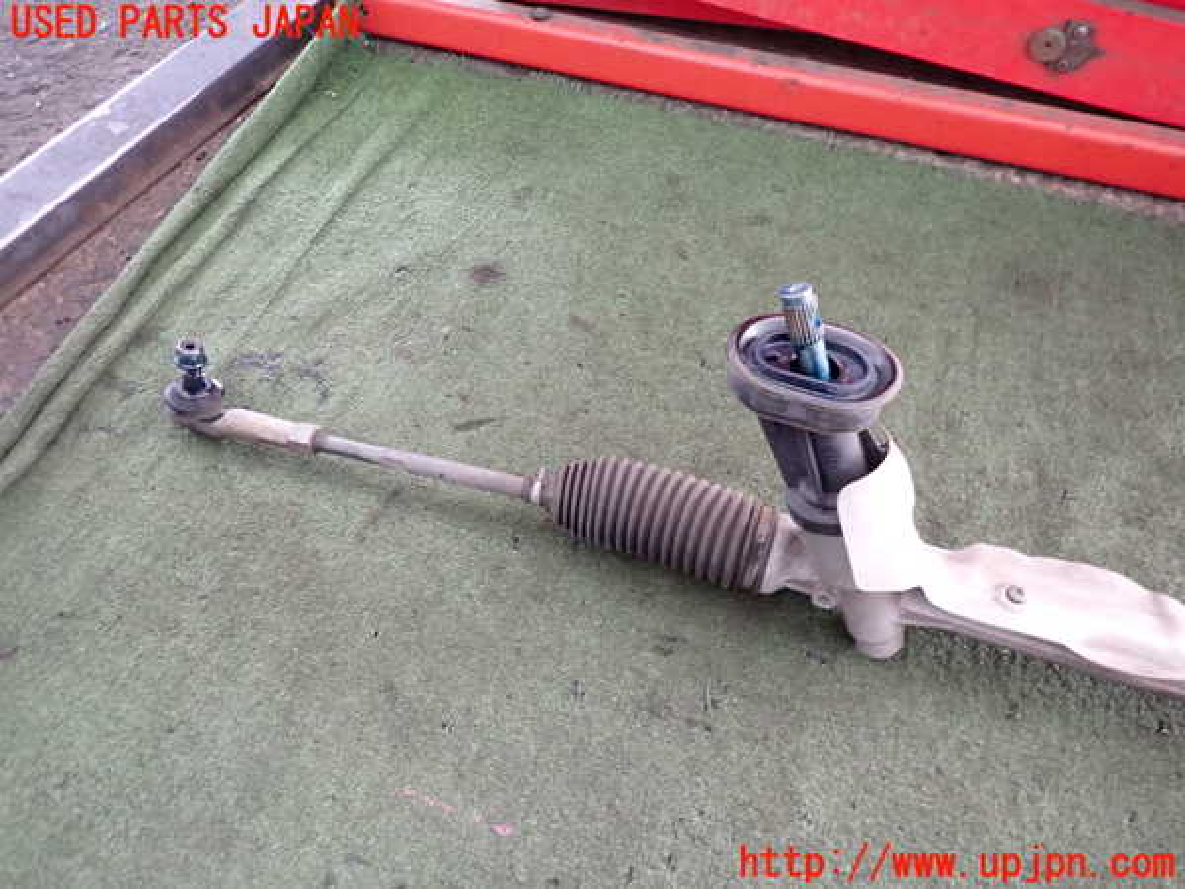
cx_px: 592
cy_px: 444
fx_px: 856
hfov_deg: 69.4
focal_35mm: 25
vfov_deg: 54.9
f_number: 2
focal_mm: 4.5
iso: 400
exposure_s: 1/30
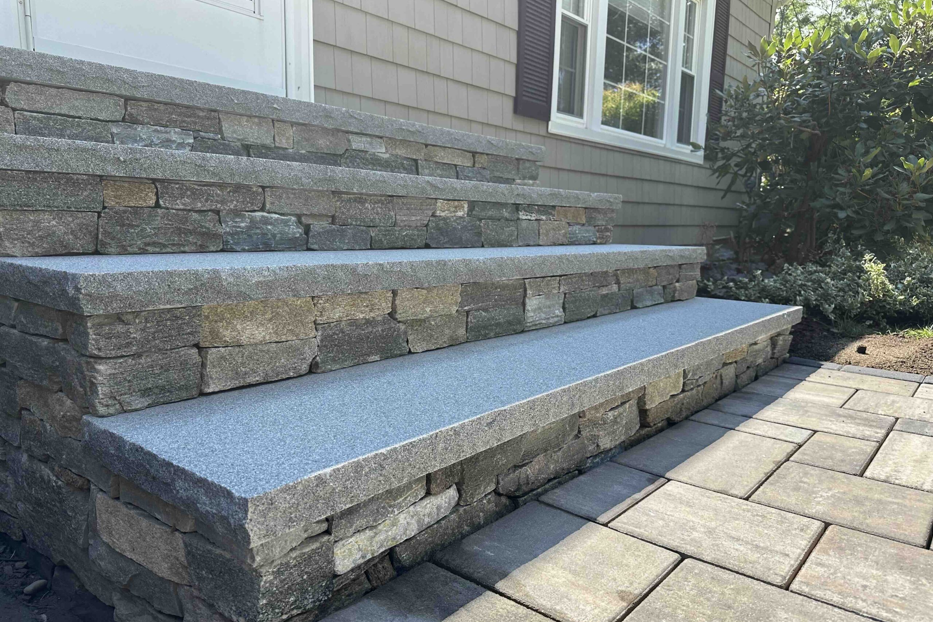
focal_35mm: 25
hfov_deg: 71.5
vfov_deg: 51.2
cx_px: 467
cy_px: 338
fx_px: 648
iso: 80
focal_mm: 6.86
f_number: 1.78
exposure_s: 1/1095
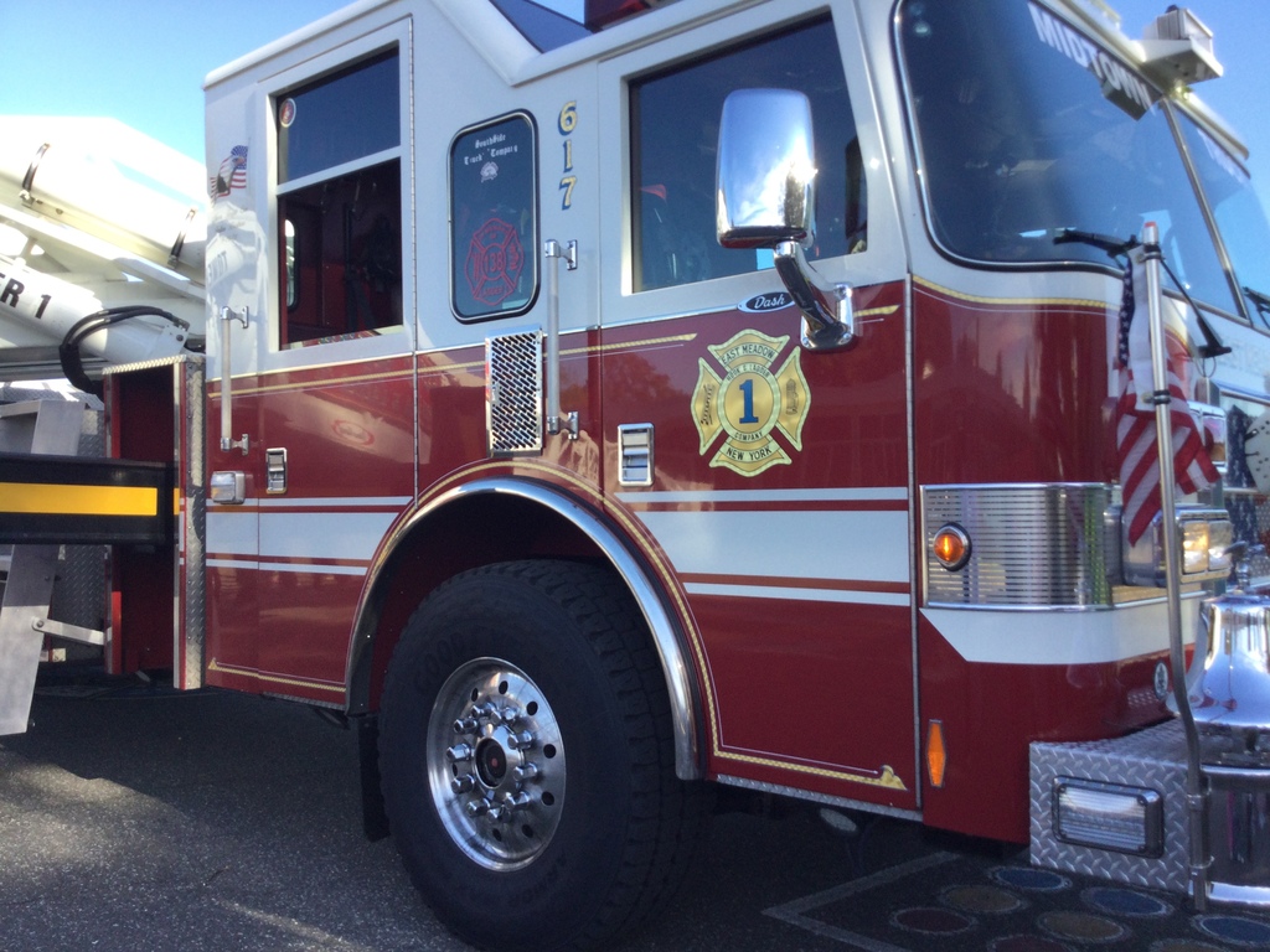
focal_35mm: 31
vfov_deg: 45.4
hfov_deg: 58.4
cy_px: 476
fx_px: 1137
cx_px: 635
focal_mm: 3.3
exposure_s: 1/309
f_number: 2.4
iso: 25
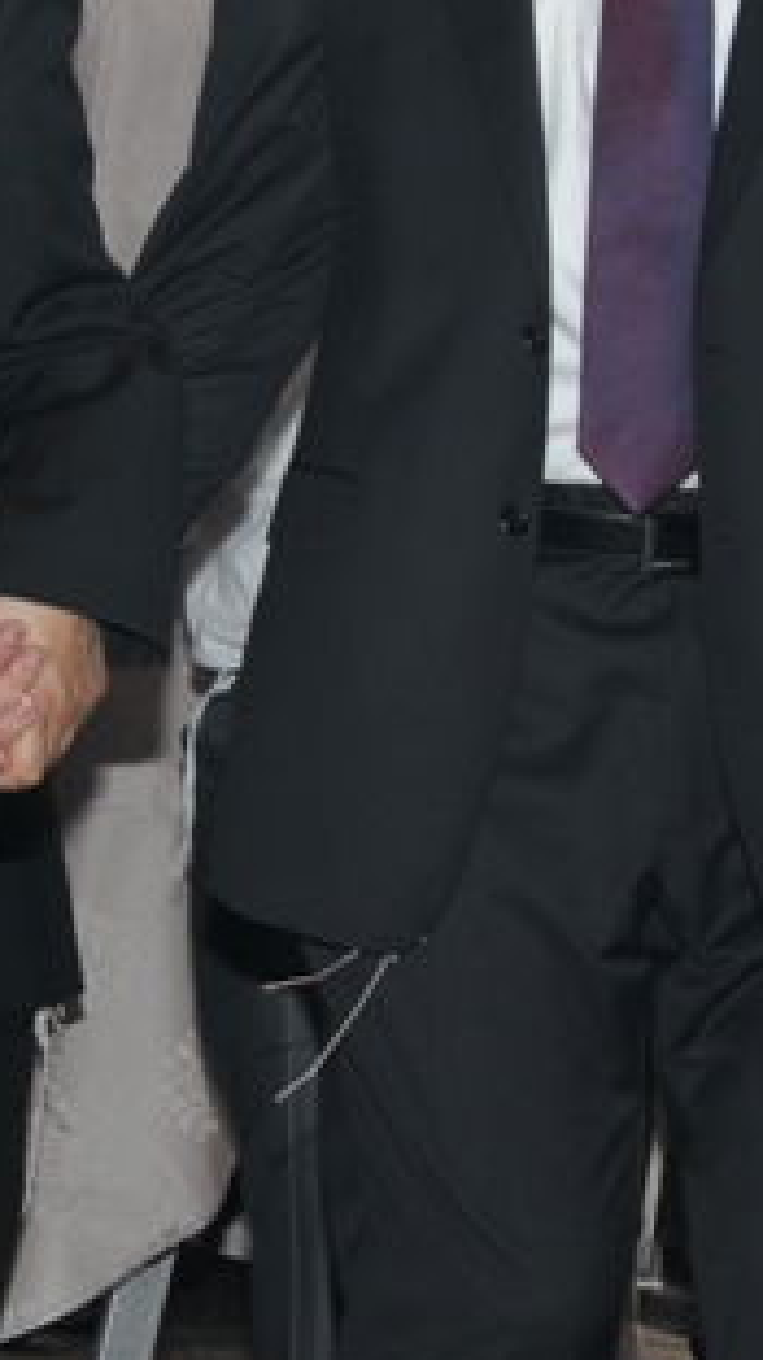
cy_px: 427
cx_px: -933
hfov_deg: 8.4
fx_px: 4830
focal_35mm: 134
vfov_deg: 16.0
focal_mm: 26
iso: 200
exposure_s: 1/100
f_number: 6.3
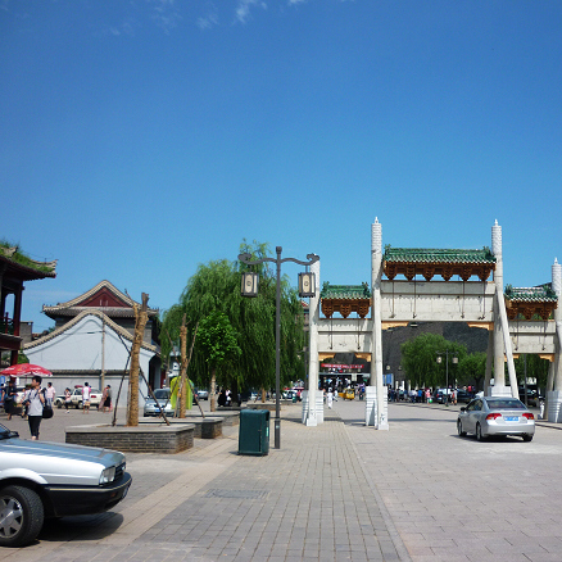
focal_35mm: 40
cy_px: 285
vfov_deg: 41.9
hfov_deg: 41.4
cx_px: 372
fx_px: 735
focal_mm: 5.5
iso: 80
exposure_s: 1/250
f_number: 8
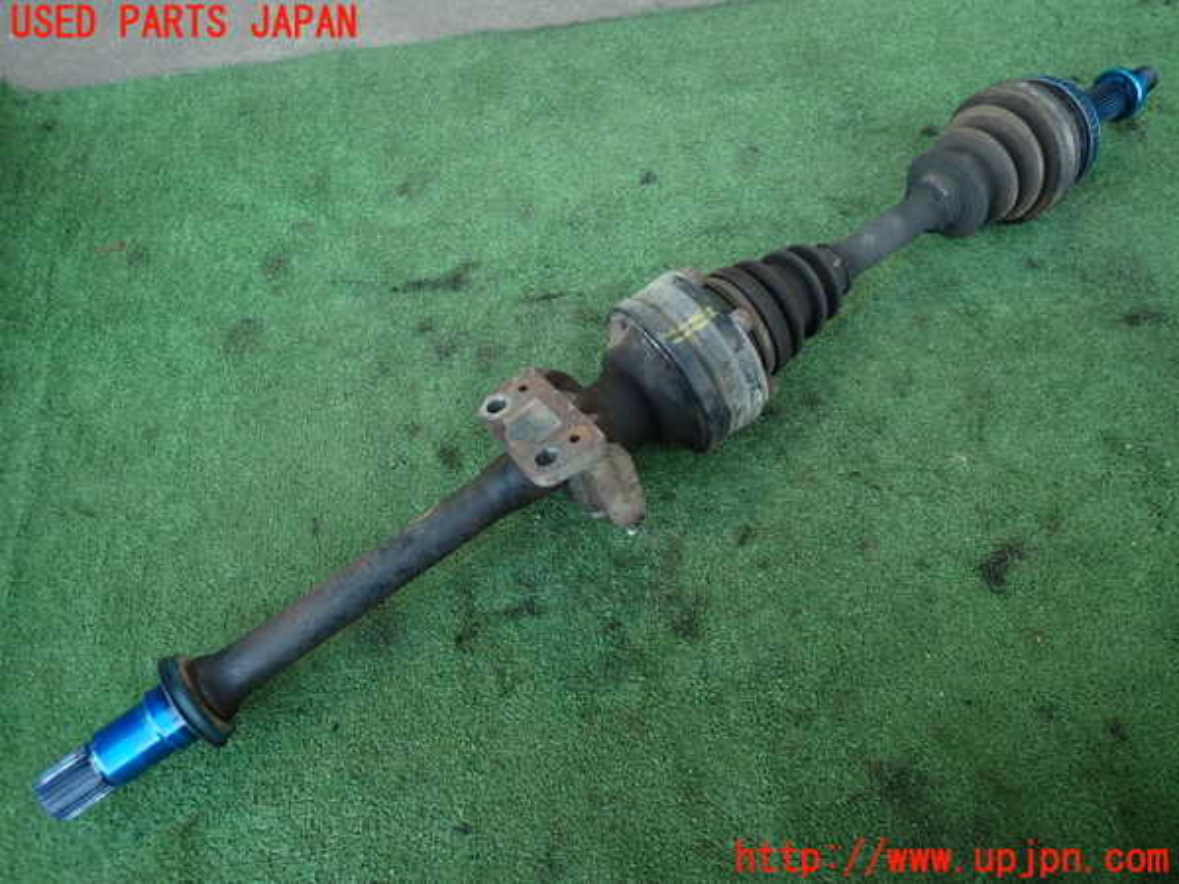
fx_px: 851
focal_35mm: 25
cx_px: 590
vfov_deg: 54.9
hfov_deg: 69.4
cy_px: 442
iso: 125
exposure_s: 1/60
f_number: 2
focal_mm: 4.5
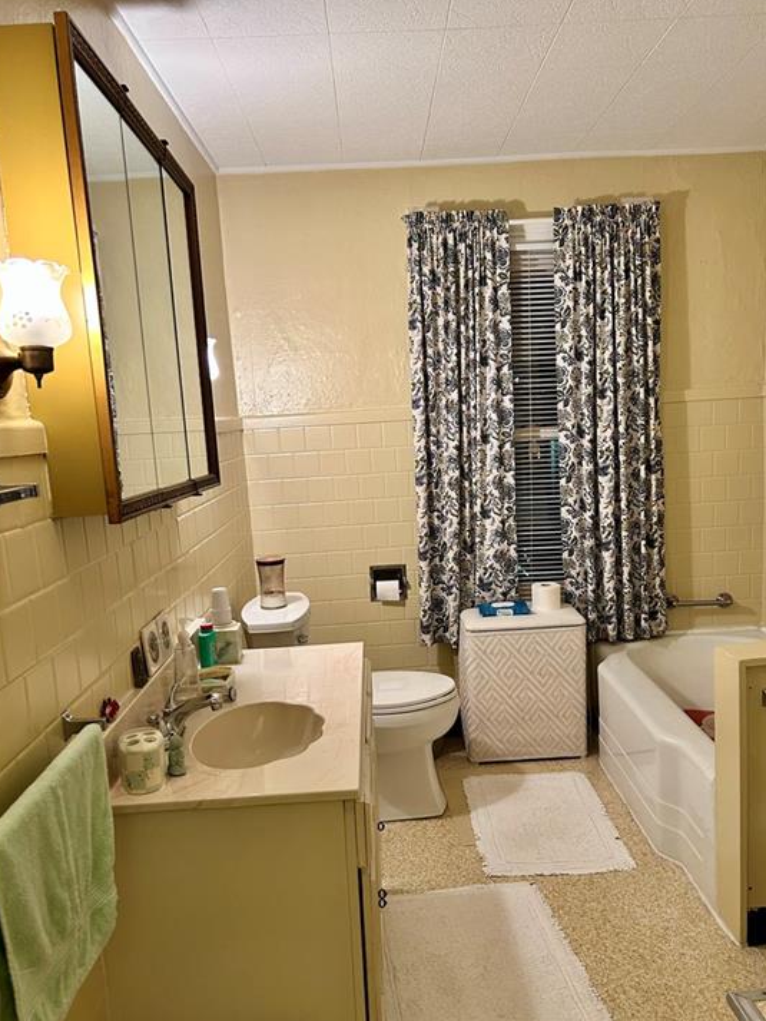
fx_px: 826
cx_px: 402
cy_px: 540
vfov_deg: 63.4
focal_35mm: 28
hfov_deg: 49.7
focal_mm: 5.7
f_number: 1.5
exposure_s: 1/60
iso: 160
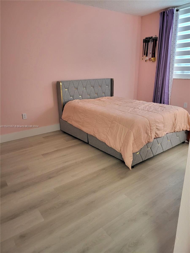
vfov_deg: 71.6
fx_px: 176
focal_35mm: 24
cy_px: 126
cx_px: 95
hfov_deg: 56.8
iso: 1250
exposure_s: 1/24
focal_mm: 5
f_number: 1.8
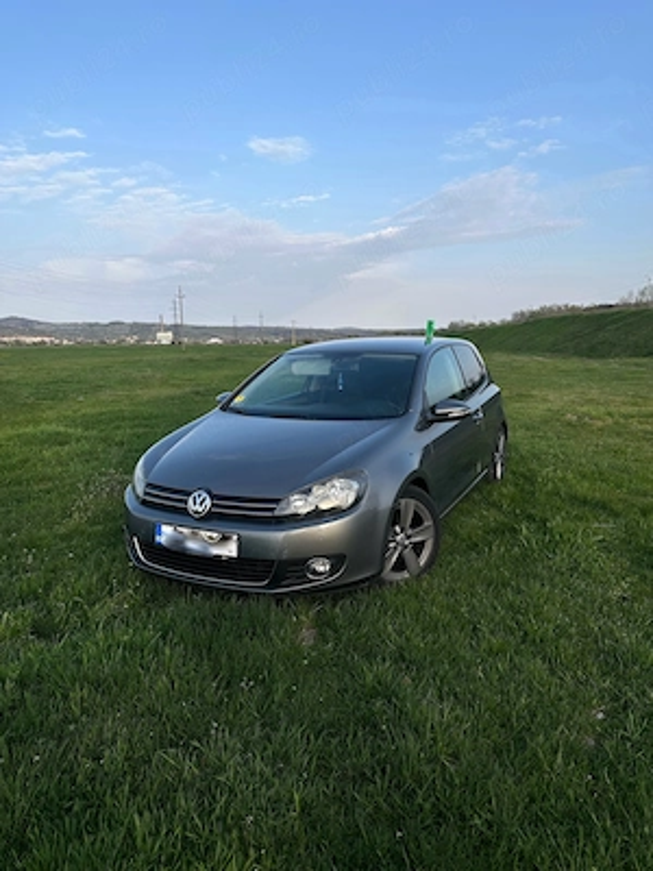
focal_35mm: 24
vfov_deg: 71.6
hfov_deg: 56.8
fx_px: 604
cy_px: 436
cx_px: 326
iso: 80
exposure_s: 1/1107
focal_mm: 6.86
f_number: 1.78
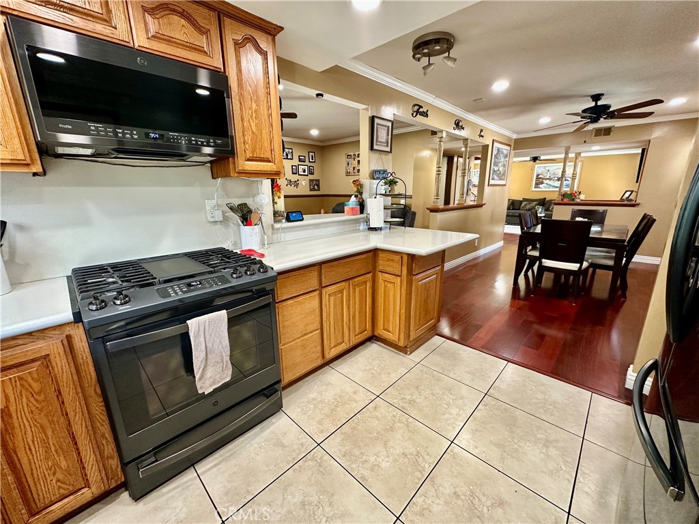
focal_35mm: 14
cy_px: 262
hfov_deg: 102.1
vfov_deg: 85.7
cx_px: 350
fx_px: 283
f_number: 2.2
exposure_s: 1/62
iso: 200
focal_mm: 2.22
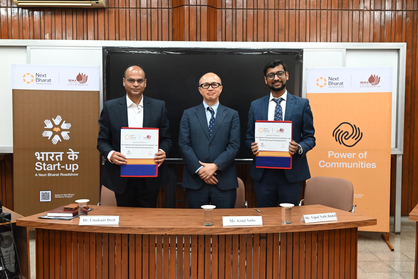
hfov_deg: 53.1
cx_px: 209
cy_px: 140
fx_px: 418
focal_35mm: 36
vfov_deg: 36.9
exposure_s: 1/125
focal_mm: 36
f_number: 5.6
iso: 6400
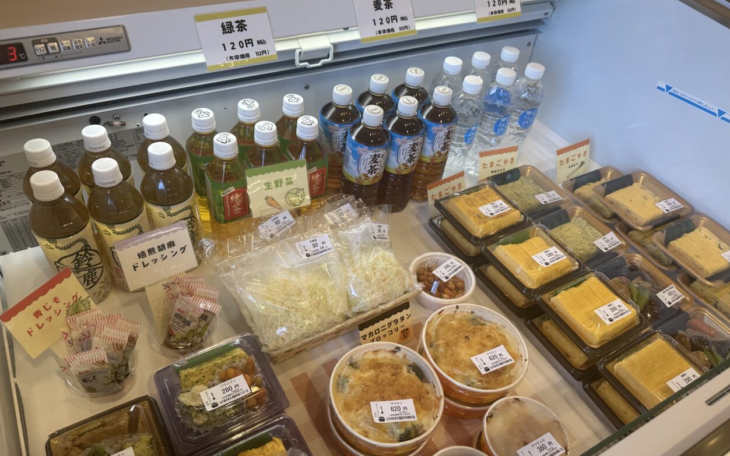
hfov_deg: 70.4
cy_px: 253
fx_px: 517
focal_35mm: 26
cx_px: 360
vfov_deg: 47.5
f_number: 1.78
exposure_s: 1/140
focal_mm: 6.86
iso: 64
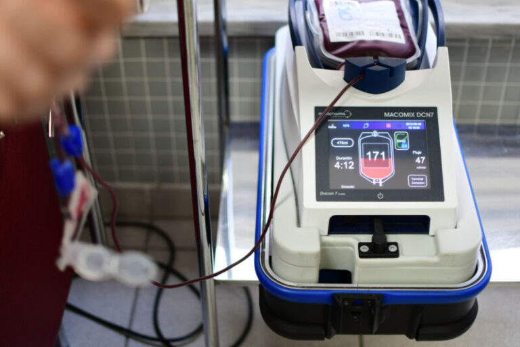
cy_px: 174
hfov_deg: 37.9
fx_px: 758
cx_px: 260
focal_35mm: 52
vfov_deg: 25.8
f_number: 1.8
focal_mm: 35
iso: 400
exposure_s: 1/100
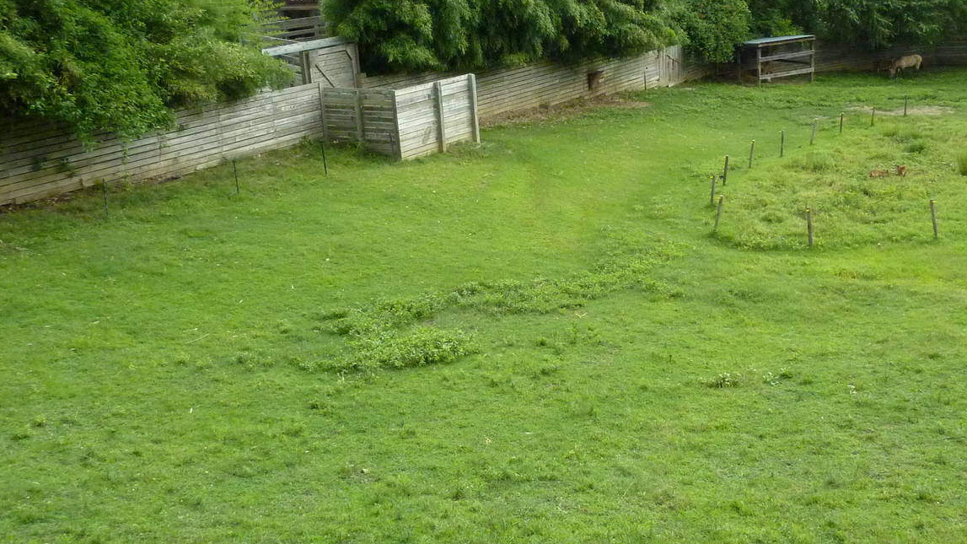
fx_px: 974
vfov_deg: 31.0
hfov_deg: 52.4
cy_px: 198
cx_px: 587
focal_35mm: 38
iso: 400
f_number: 3.3
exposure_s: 1/320
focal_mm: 4.1
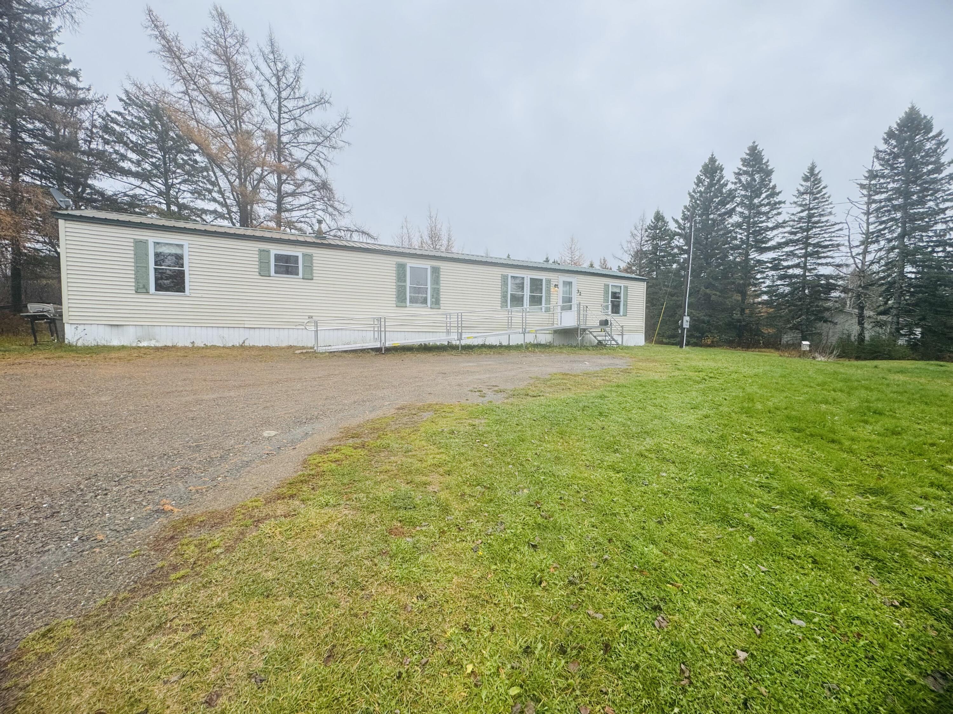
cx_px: 476
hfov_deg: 102.1
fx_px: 385
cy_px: 357
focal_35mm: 14
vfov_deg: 85.7
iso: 40
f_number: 2.2
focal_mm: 2.22
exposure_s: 1/569
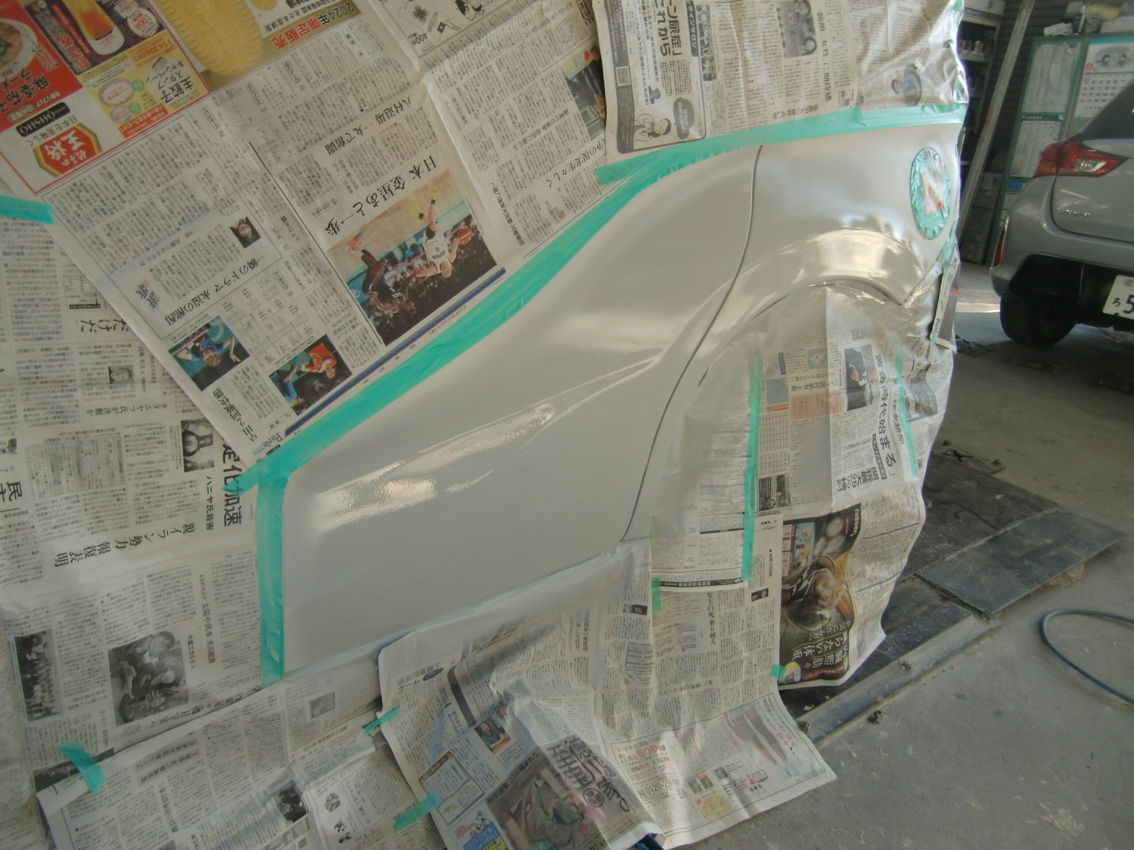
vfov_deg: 56.8
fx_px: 786
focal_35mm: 24
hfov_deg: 71.6
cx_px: 567
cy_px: 425
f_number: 3.2
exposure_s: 1/60
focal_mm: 4.3
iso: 80
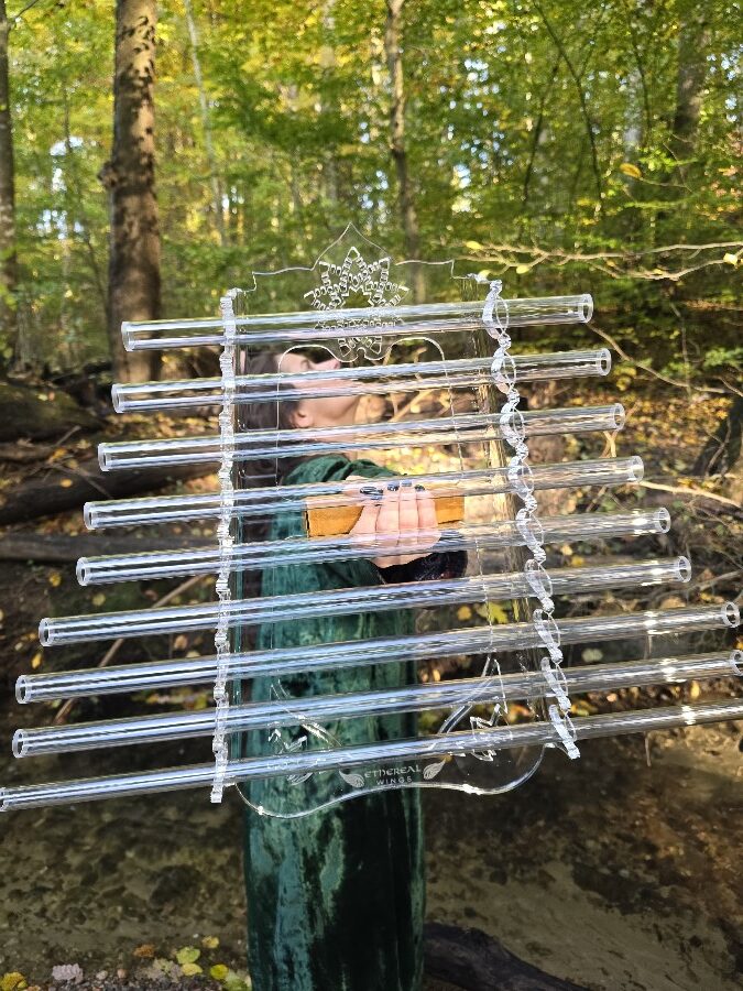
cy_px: 496
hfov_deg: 58.9
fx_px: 658
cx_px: 372
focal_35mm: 23
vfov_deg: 73.9
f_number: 1.7
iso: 125
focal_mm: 6.3
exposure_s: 1/100
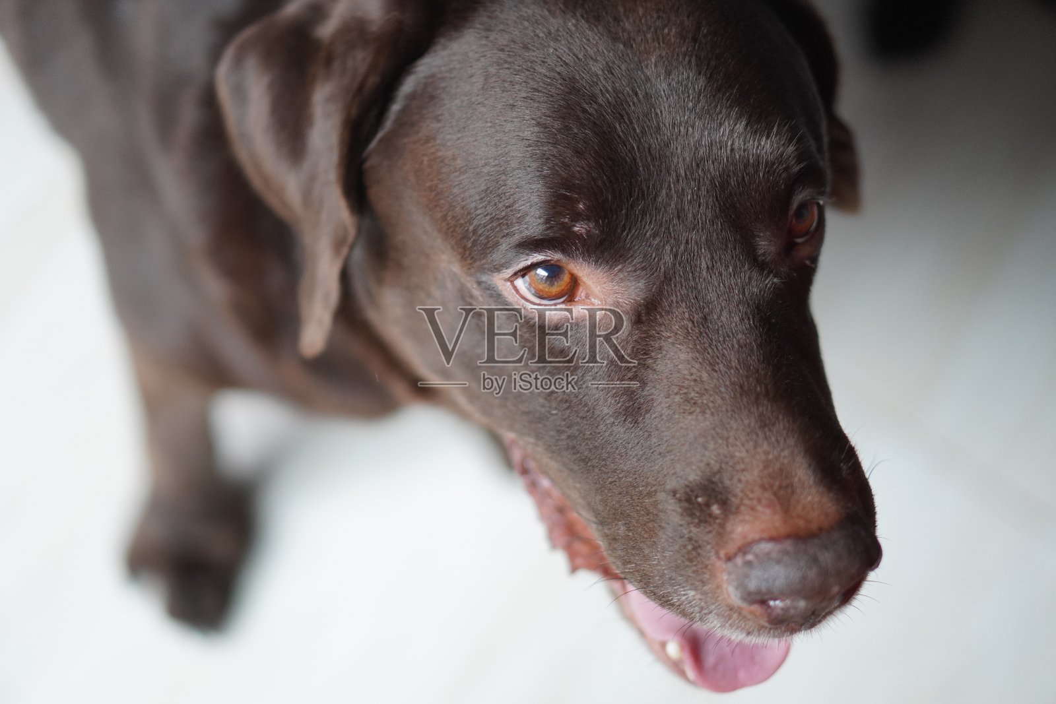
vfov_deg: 18.2
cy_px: 352
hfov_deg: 27.0
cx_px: 528
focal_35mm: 75
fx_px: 2200
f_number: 1.8
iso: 1000
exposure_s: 1/1000
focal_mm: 50
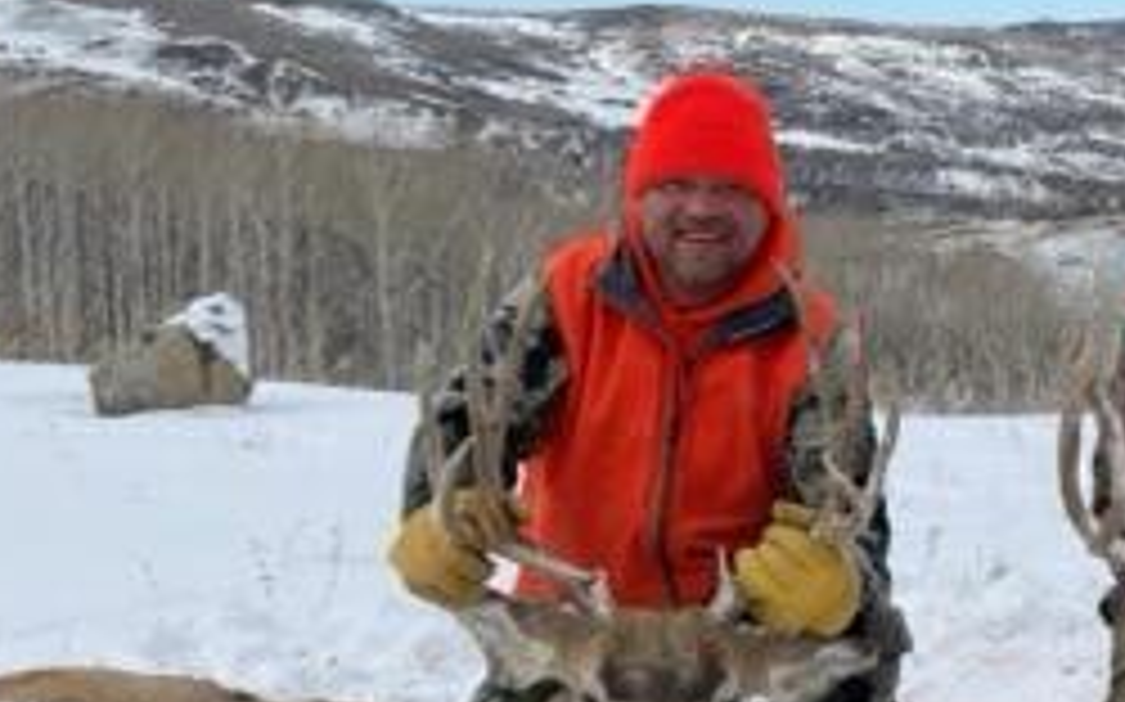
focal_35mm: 53
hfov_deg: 37.0
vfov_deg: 24.4
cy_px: 382
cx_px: 878
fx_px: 1624
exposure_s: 1/3610
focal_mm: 4.2
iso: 32
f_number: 1.6
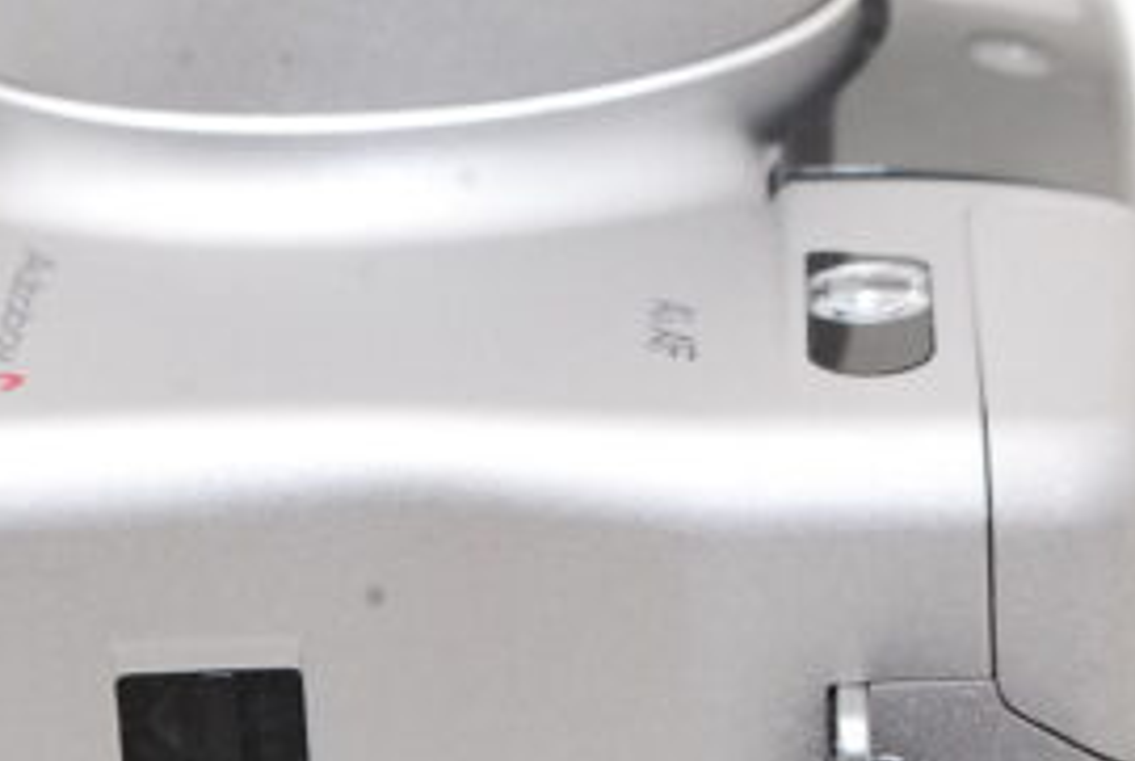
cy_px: 332
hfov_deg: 11.2
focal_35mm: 183
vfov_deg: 7.5
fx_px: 5782
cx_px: 551
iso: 640
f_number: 13
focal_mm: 55
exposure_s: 1/125
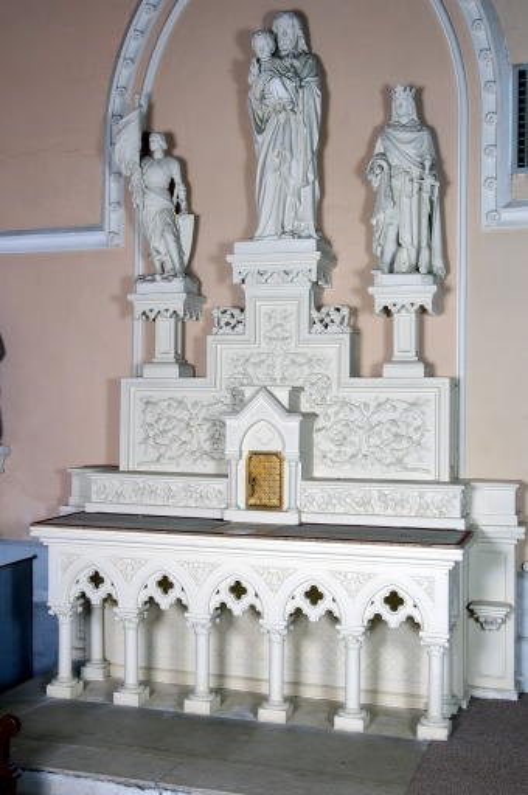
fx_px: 993
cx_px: 264
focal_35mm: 45
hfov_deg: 29.8
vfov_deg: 43.7
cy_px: 398
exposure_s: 1/30
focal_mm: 30
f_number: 8
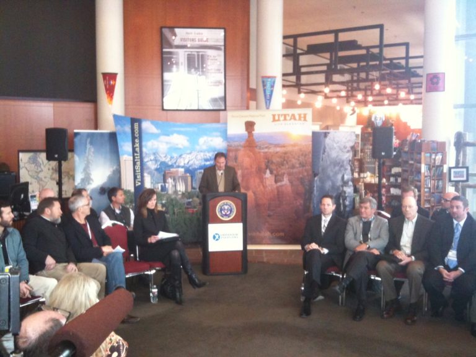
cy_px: 178
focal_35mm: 35
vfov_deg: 40.7
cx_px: 238
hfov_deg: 52.6
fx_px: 481
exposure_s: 1/15
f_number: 2.8
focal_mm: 3.85
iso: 250
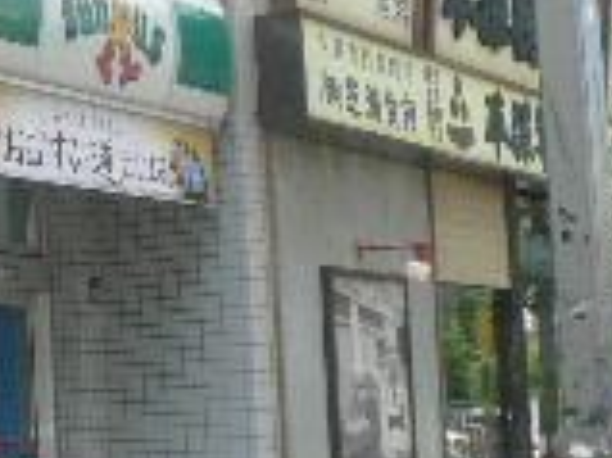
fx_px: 1996
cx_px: -381
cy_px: 266
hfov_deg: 15.6
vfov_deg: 13.1
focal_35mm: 113
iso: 100
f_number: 2.8
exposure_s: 1/500
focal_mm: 4.6
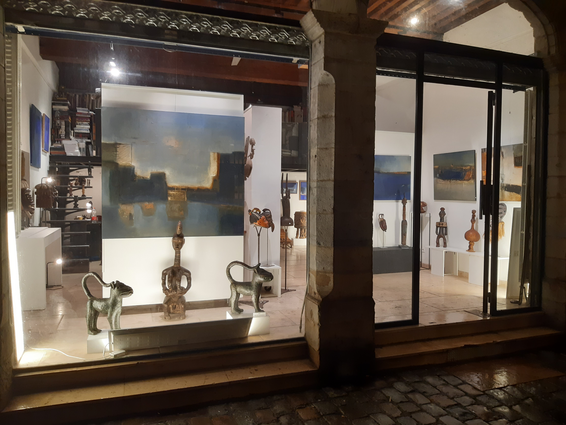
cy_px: 212
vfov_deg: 53.1
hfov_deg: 67.3
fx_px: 425
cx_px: 283
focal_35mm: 26
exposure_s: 1/50
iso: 125
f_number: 1.7
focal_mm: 3.92
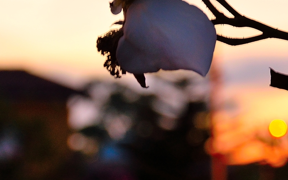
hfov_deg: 9.3
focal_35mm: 225
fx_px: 1765
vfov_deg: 5.8
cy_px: -52
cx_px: 282
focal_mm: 52
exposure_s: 1/3
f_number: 10
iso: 100
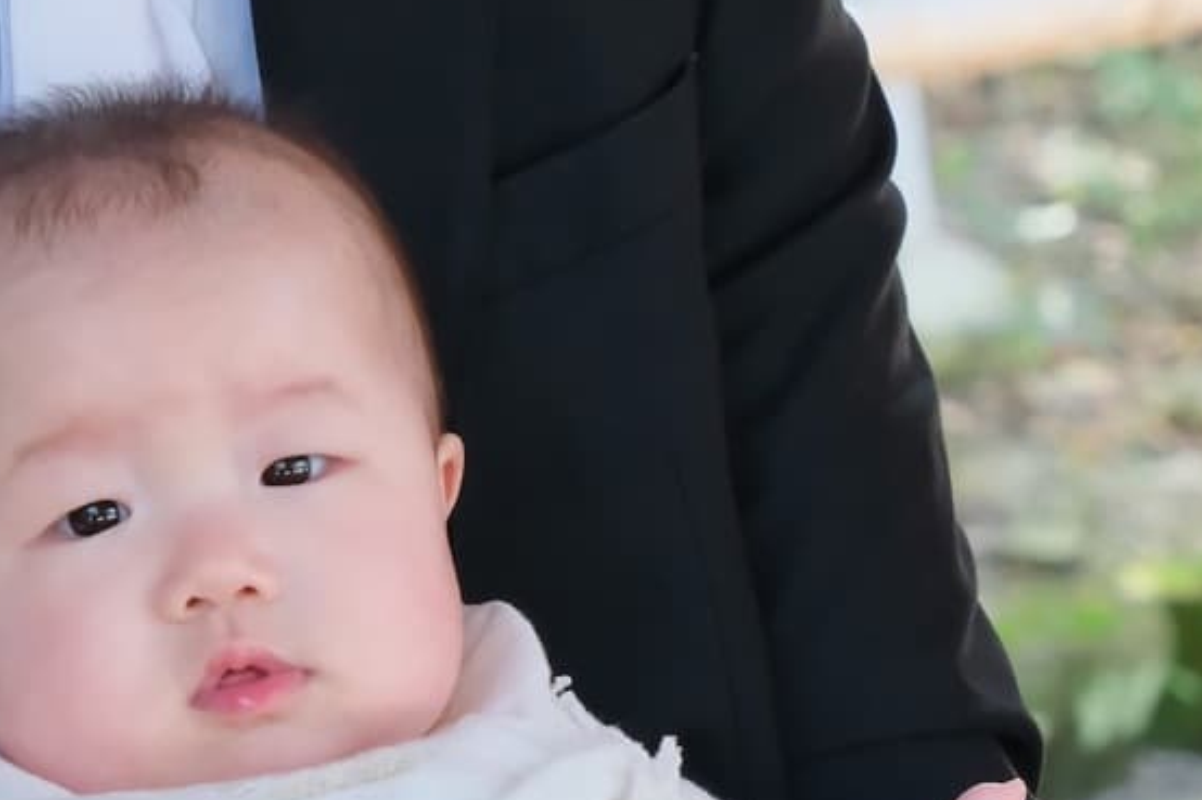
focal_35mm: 221
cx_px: 950
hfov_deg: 9.3
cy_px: 902
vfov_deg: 6.2
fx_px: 7376
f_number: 6.4
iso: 1600
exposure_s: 1/160
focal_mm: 56.5
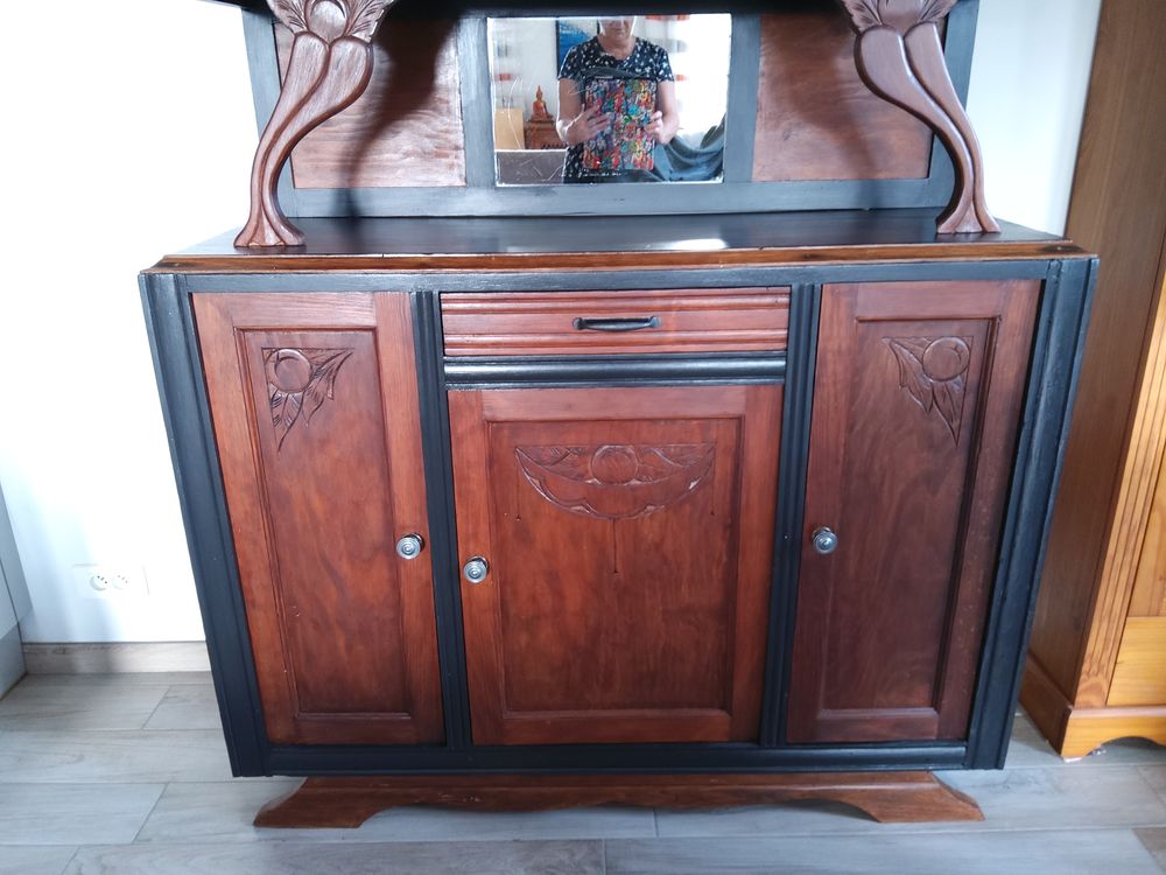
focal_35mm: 26
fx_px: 876
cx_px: 583
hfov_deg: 67.3
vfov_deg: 53.1
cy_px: 438
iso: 320
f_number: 2
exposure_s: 1/25
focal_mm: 3.08
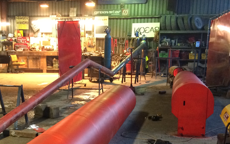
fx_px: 414
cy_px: 157
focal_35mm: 66
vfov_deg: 19.0
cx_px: 62
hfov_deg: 30.6
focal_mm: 4.15
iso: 250
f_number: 2.2
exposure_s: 1/30
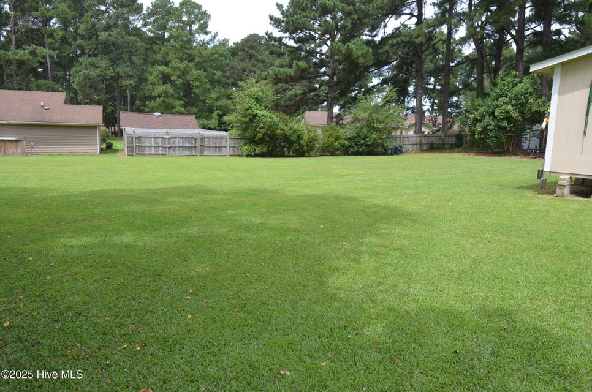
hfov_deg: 67.5
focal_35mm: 27
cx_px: 296
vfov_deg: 47.7
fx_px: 443
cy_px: 196
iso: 200
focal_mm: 18
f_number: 7.1
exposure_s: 1/200
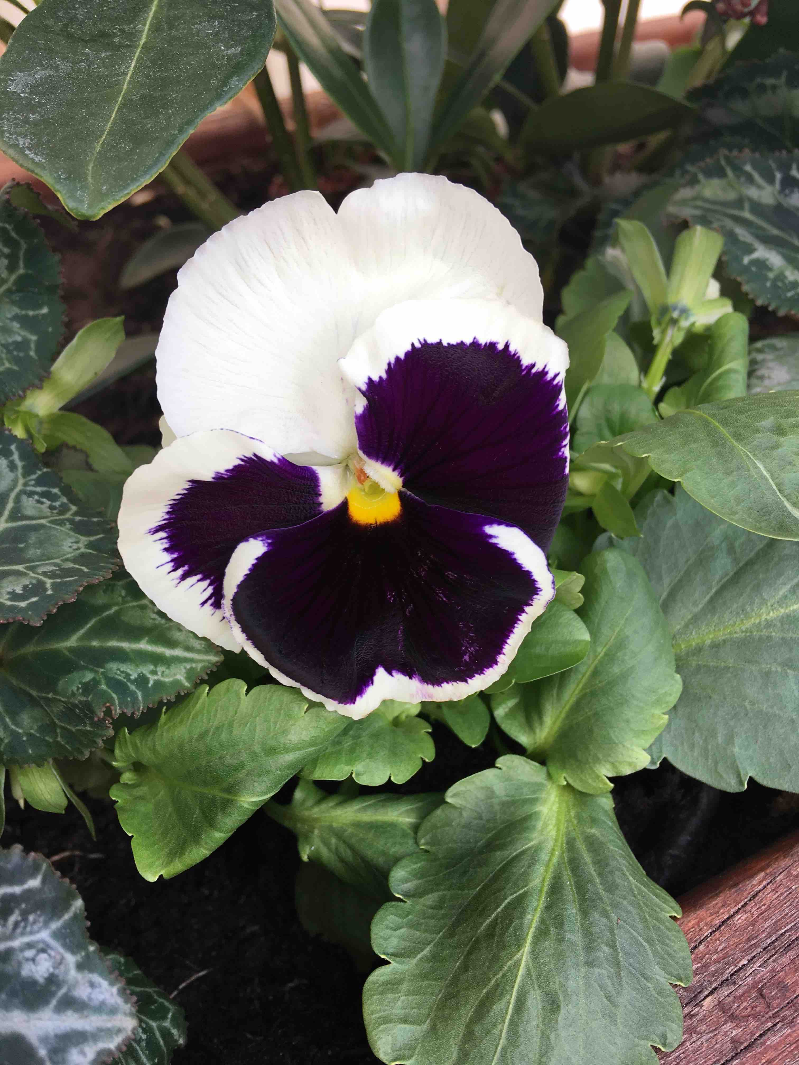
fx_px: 892
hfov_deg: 48.2
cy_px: 532
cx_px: 400
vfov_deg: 61.7
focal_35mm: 29
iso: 25
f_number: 2.2
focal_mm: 4.15
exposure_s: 1/128
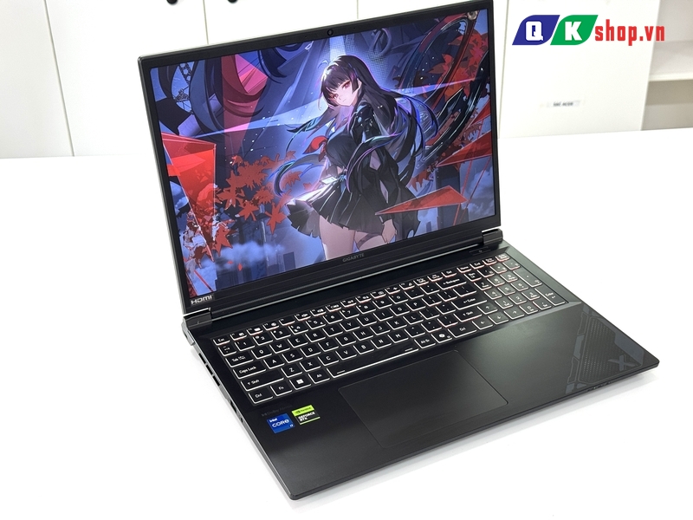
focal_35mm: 48
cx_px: 346
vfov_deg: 30.3
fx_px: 961
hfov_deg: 39.7
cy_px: 260
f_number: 1.78
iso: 64
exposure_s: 1/100
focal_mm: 6.76
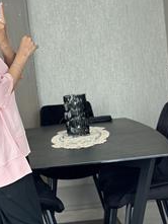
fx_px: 711
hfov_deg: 13.2
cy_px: 173
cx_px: -14
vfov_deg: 17.7
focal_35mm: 110
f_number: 1.78
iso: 320
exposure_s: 1/60
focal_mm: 6.86
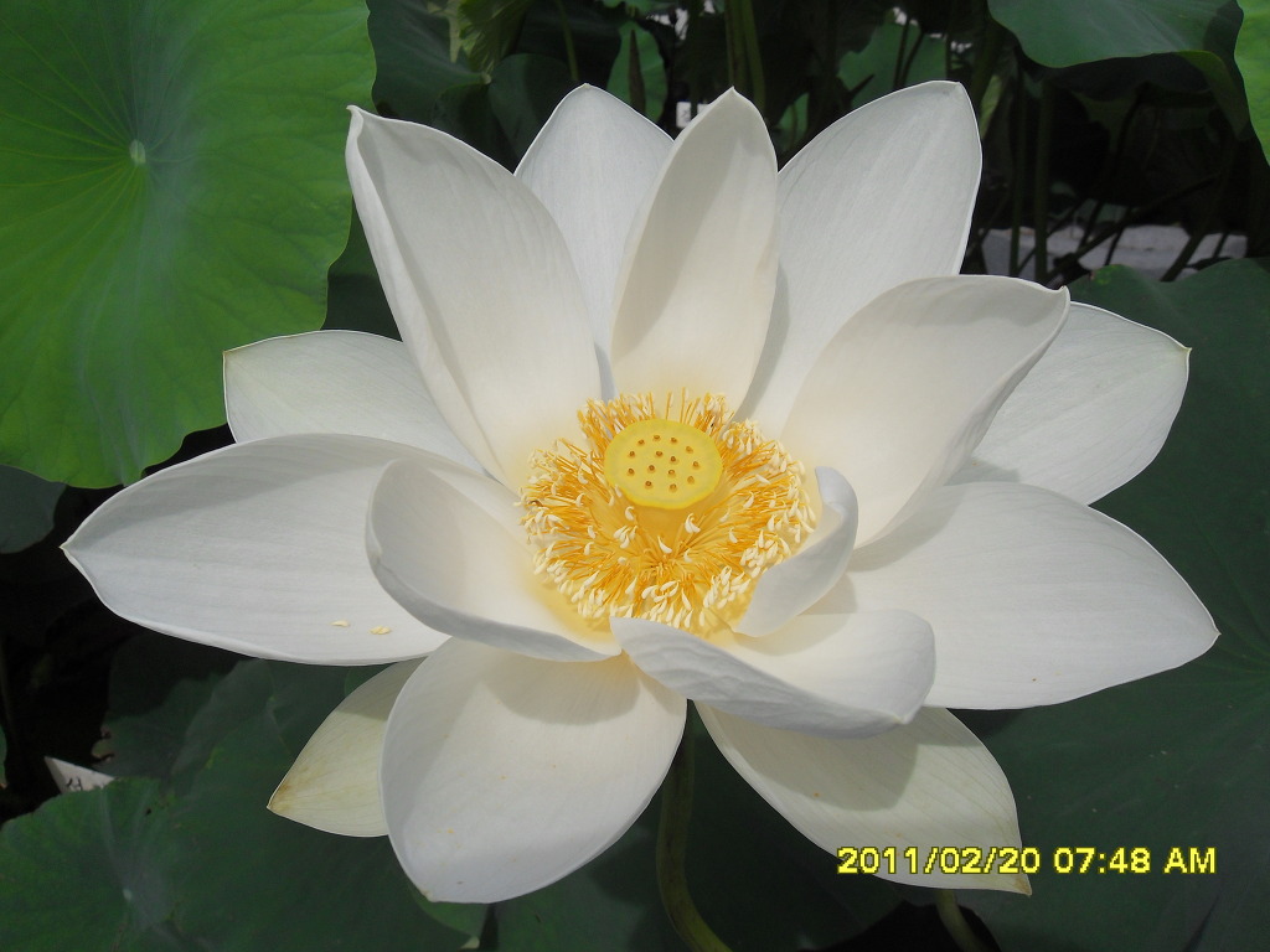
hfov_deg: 52.6
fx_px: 1284
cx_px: 635
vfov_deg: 40.7
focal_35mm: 35
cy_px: 476
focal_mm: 6.3
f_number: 8.2
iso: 80
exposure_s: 1/350
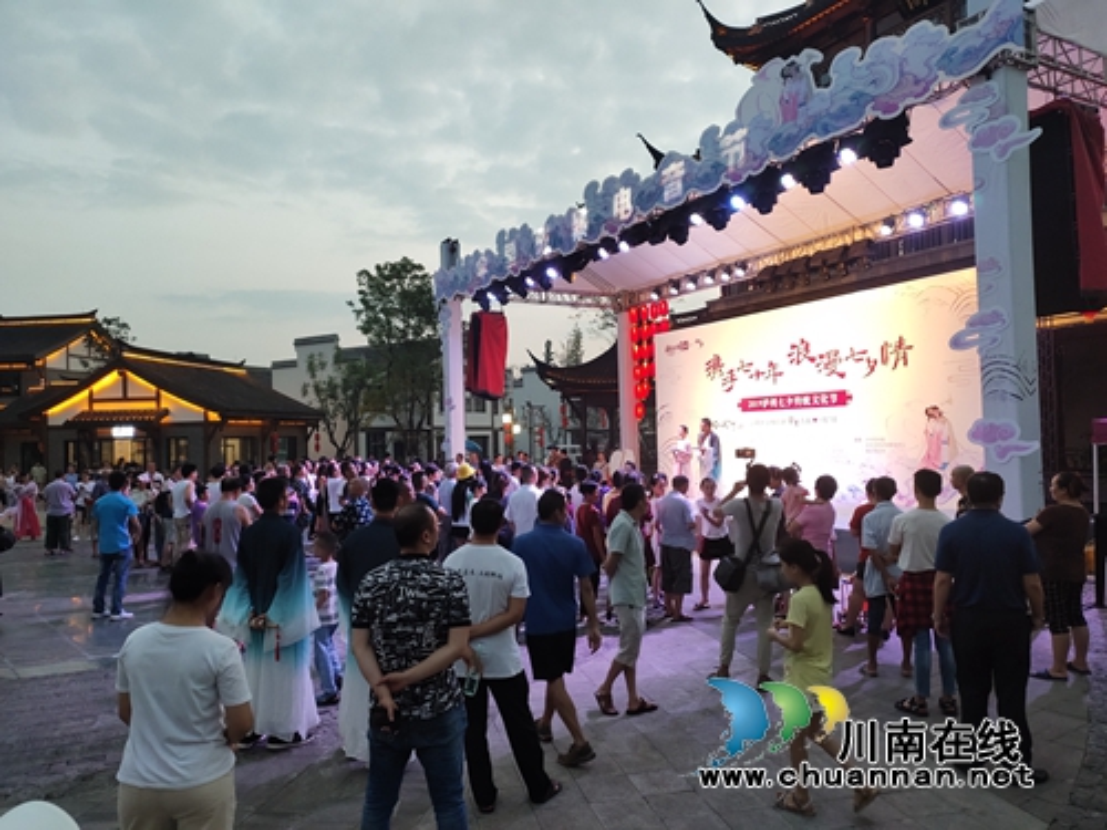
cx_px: 554
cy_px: 415
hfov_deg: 73.9
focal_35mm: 23
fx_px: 736
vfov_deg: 58.9
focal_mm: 4.76
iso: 456
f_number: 1.79
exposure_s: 1/100
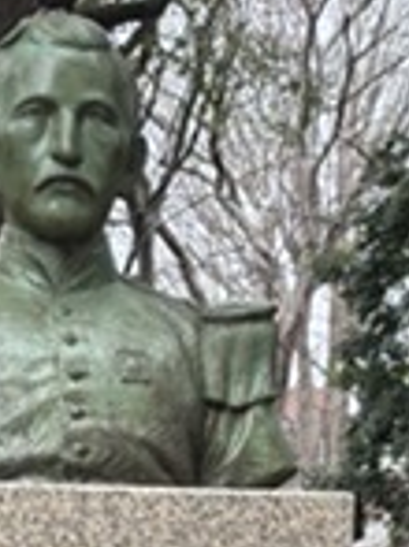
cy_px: 878
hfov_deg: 8.7
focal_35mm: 170
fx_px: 2682
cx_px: 45
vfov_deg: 11.1
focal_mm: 5.96
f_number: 1.6
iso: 50
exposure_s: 1/97
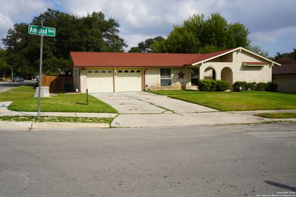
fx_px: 247
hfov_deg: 61.9
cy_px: 98
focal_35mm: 30
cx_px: 148
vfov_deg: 43.6
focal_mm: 30
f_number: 5
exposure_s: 1/800
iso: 100
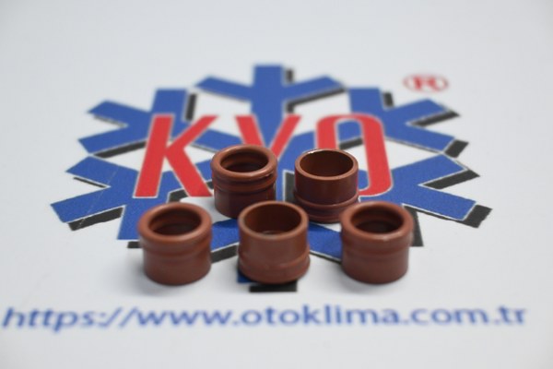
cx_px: 276
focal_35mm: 57
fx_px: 876
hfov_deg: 35.1
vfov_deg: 23.8
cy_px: 184
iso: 1800
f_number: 5.6
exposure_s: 1/125
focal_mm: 38
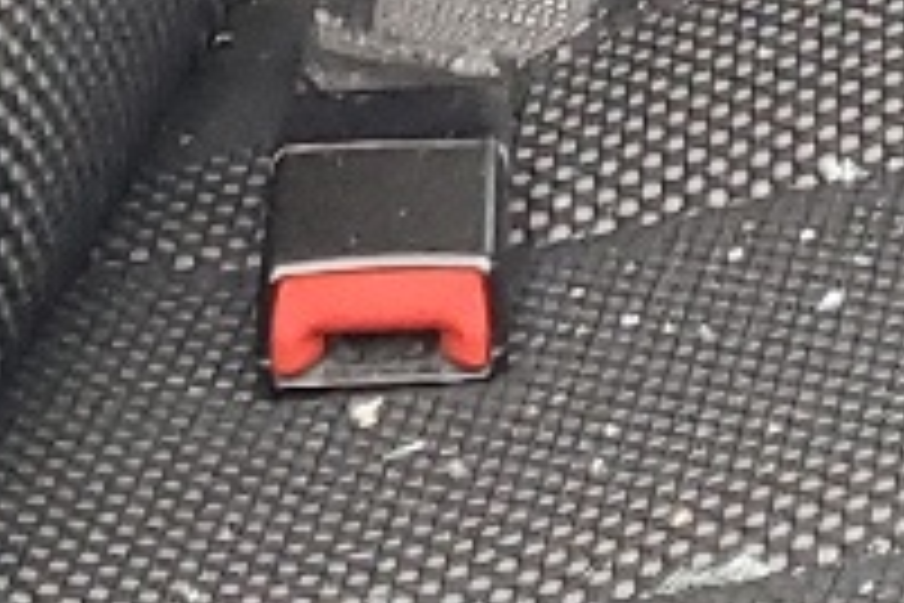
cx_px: 1516
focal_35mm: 215
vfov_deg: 5.8
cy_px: -1354
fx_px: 5398
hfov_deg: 9.2
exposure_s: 1/60.2
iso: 136
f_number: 1.5
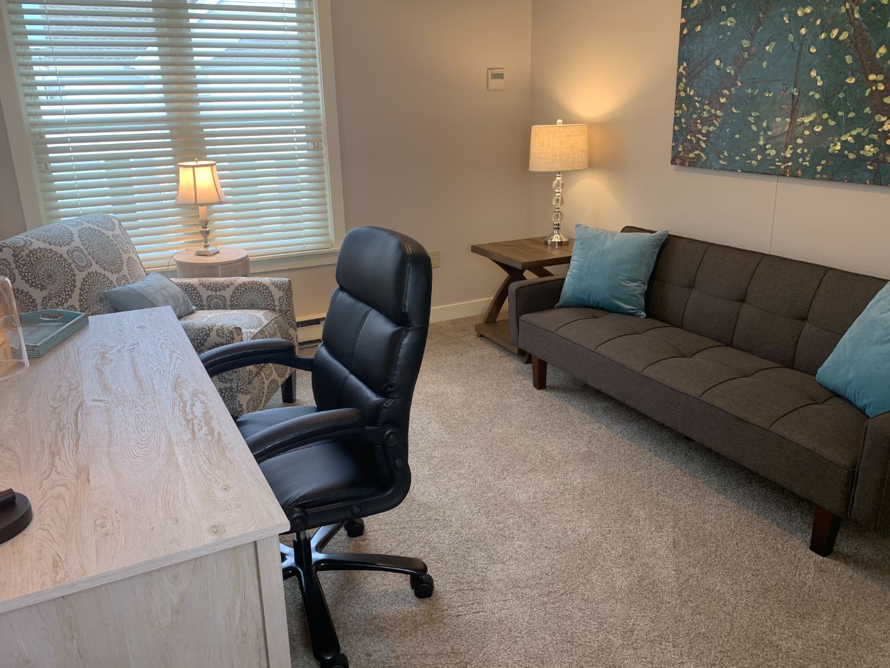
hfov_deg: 65.3
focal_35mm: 27
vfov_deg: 51.3
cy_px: 325
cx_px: 440
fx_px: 694
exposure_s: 1/60
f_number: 1.8
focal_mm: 4.25
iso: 50
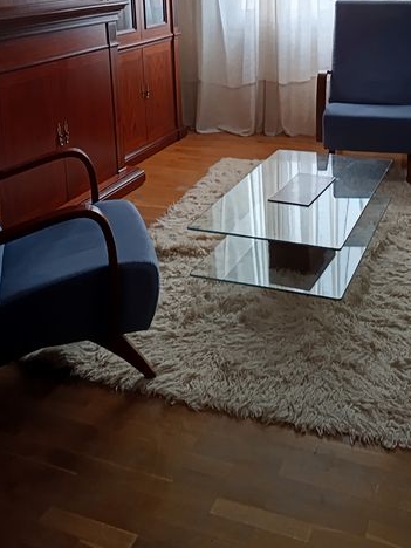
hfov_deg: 35.1
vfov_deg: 44.2
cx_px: 234
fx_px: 649
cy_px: 136
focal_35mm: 41
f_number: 1.7
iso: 916
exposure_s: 1/50
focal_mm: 5.31
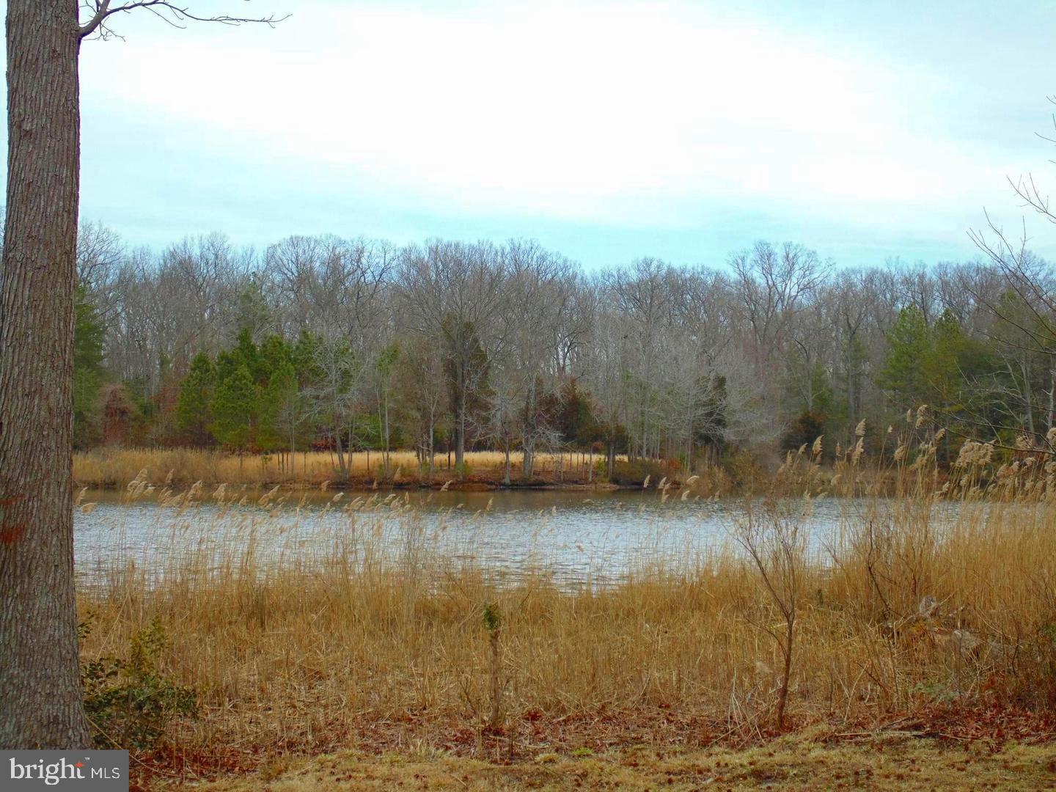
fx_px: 1983
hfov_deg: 29.8
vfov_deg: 22.6
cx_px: 528
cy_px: 396
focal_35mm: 65
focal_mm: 11.7
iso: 80
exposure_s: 1/250
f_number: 4.1
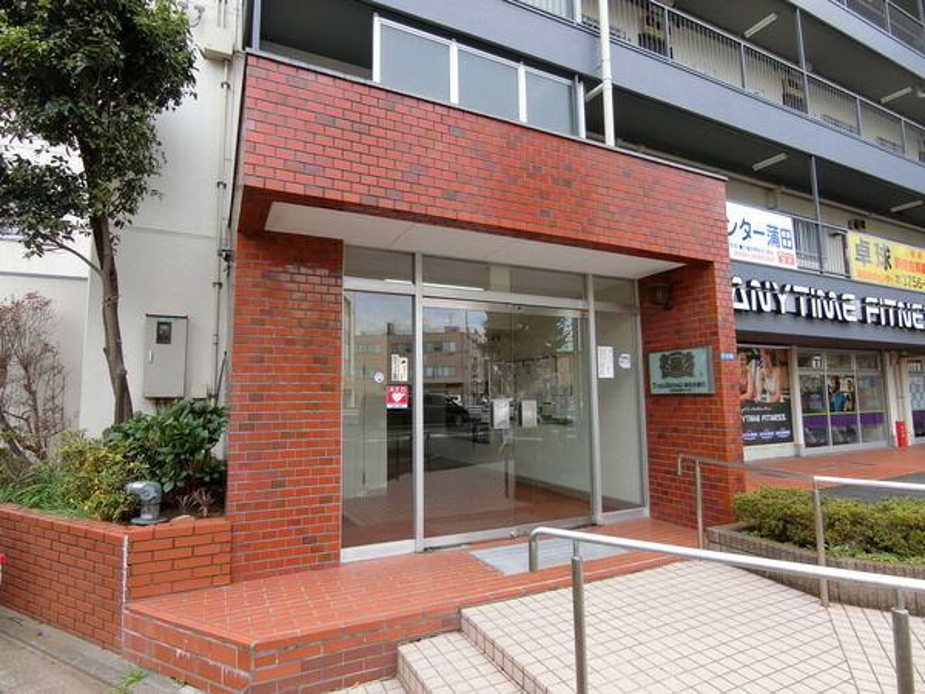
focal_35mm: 19
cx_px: 462
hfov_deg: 84.7
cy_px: 347
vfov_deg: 68.7
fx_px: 508
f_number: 2.7
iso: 80
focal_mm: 4.06
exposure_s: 1/200
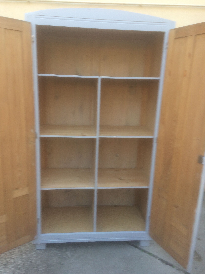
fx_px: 229
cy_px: 137
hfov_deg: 48.2
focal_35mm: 29
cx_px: 102
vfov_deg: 61.7
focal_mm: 4.15
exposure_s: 1/100
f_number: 2.2
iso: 40
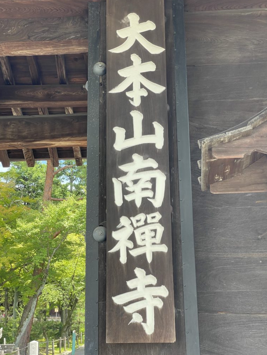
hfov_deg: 27.5
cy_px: 178
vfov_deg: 36.2
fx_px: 545
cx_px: 132
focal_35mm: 53
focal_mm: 6
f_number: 2
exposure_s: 1/165
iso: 25
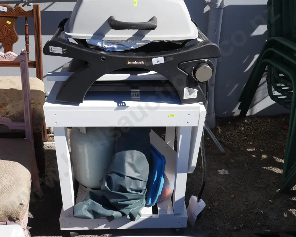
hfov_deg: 47.9
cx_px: 141
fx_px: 333
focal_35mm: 38
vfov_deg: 39.1
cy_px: 112
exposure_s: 1/500
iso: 200
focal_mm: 17
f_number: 8
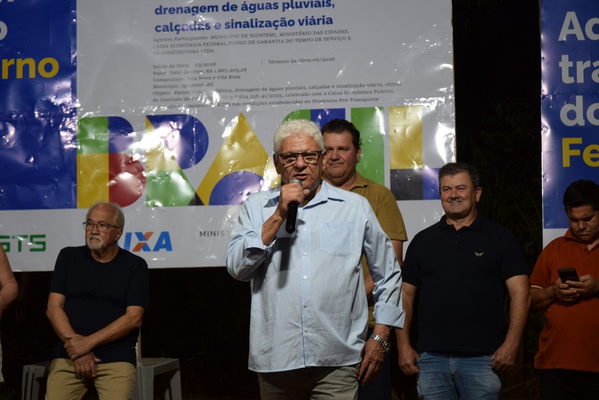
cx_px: 300
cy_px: 200
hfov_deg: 24.6
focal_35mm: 82
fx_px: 1374
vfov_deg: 16.6
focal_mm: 55
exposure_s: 1/60
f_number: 4.5
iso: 500
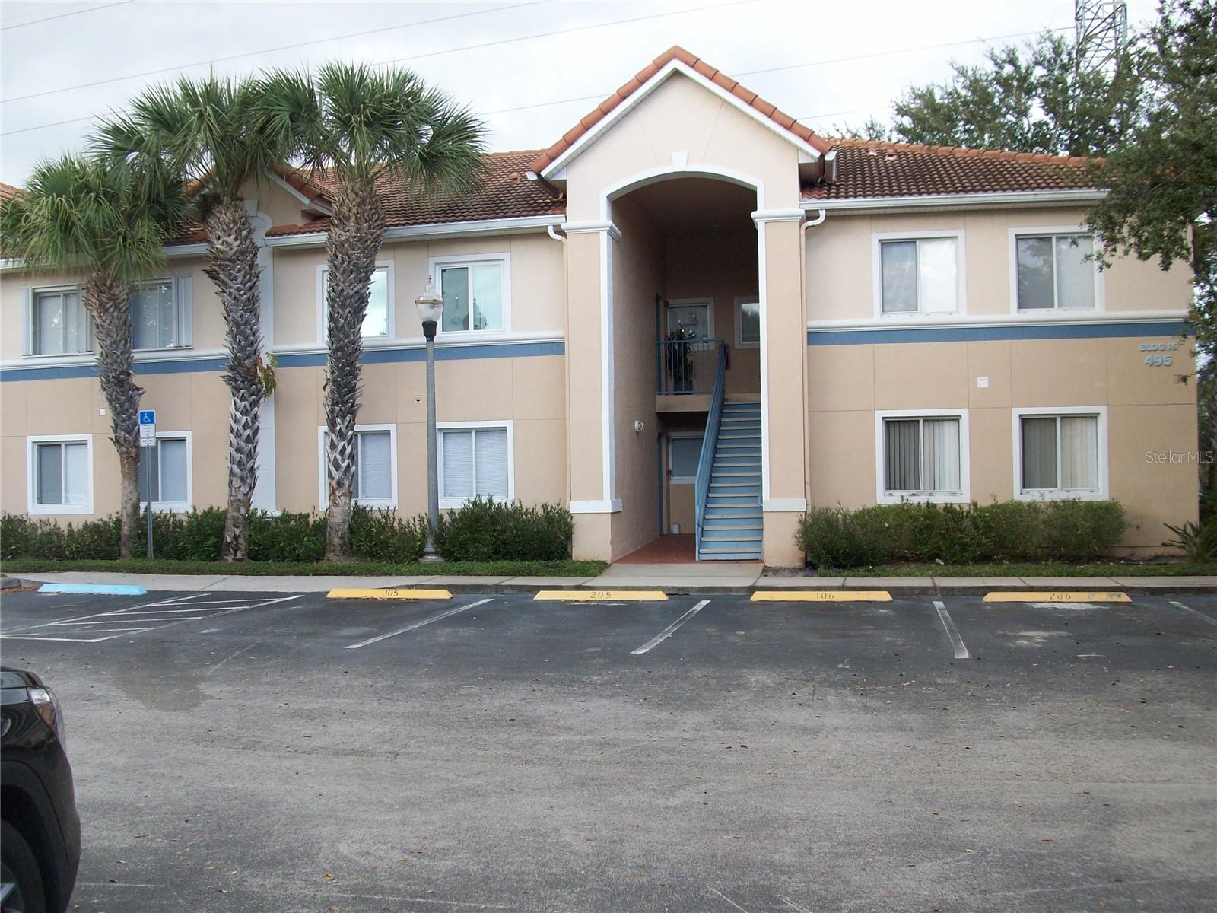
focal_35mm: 34
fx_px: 1195
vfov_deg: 41.8
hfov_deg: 54.0
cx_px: 608
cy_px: 456
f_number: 2.8
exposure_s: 1/72
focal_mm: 5.7
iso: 64
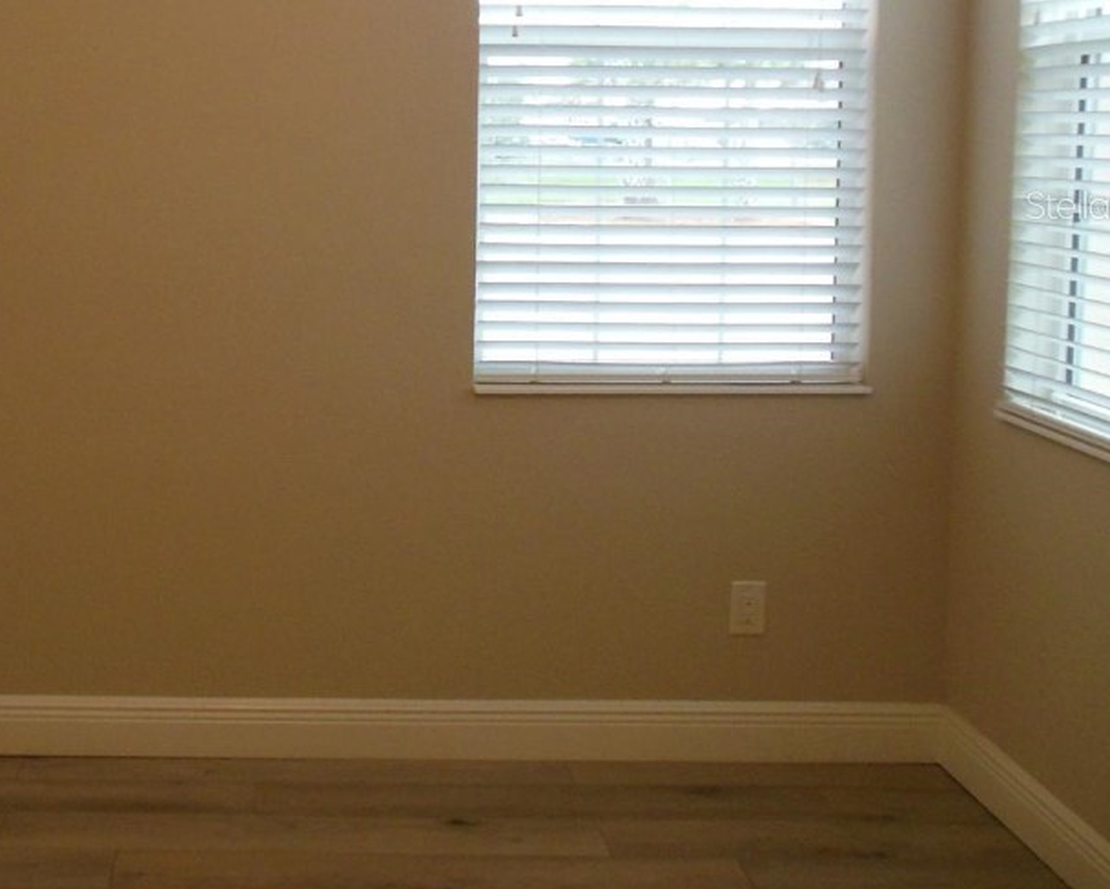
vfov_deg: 35.6
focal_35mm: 41
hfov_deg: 43.2
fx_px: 1348
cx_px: 264
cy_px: 204
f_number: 3.2
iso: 400
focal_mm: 4.5
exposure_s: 1/40
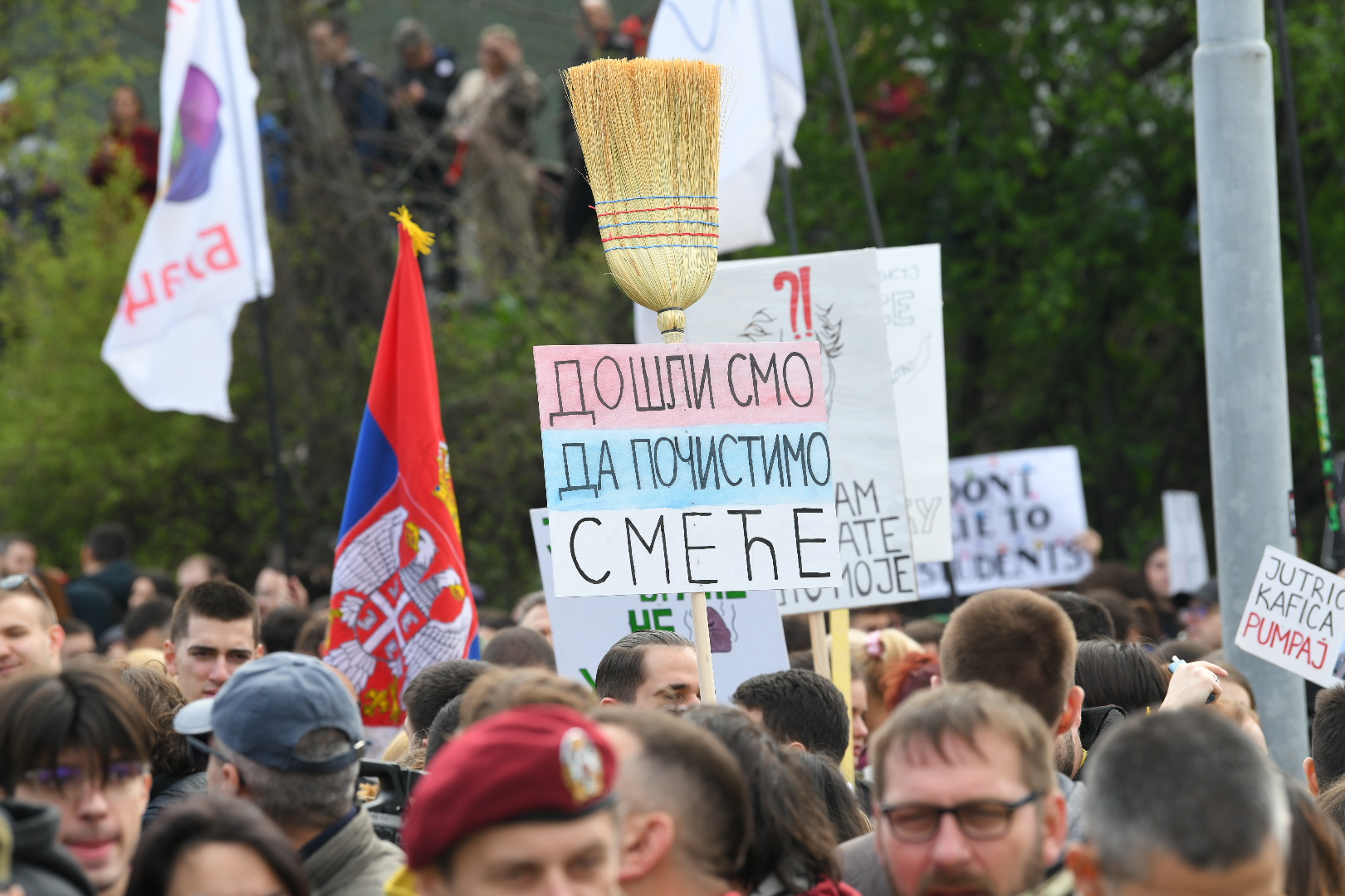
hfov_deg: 14.2
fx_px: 5417
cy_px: 448
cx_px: 672
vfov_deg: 9.5
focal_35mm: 145
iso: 400
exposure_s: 1/640
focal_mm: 145
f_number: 5
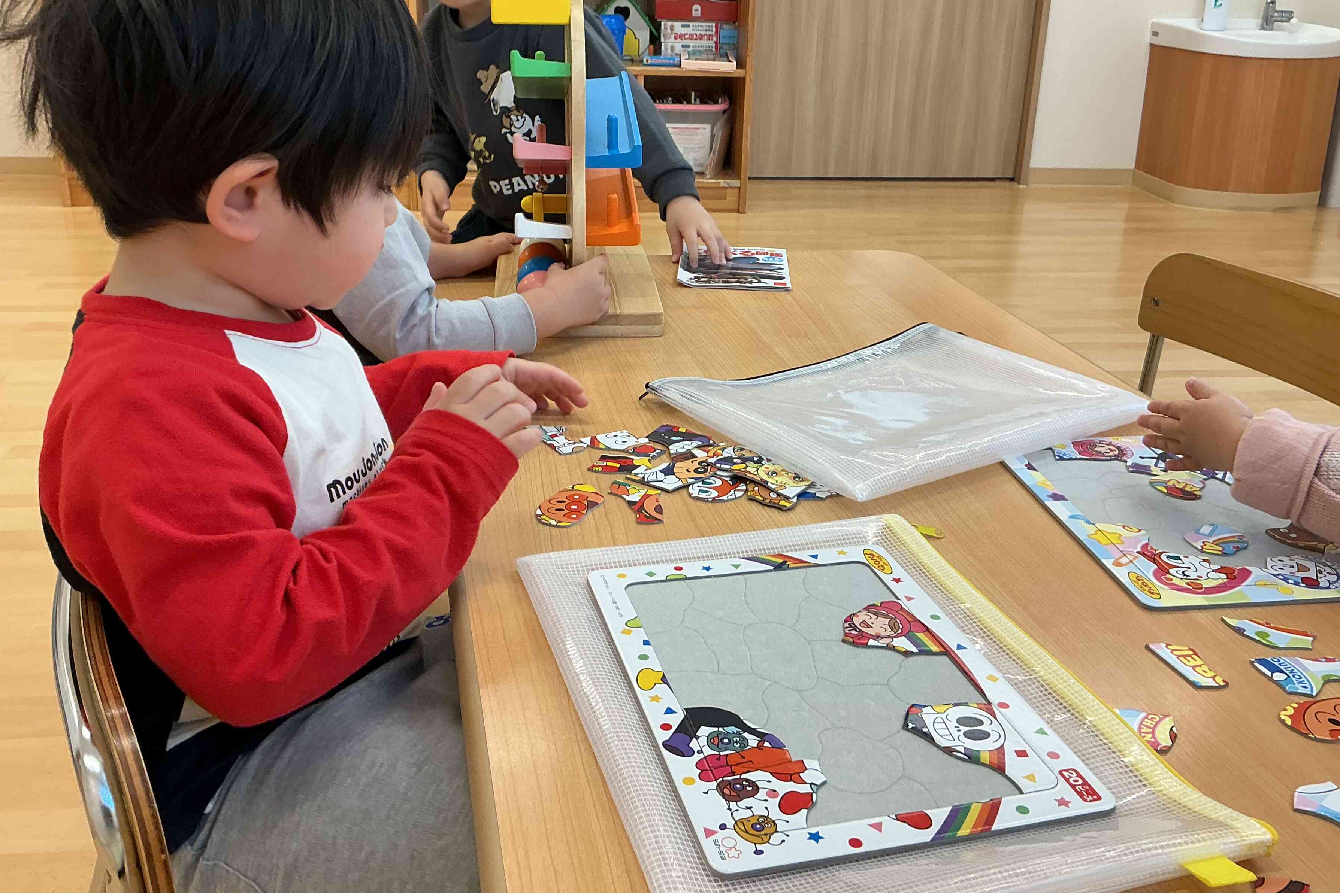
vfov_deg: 38.8
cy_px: 382
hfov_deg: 55.8
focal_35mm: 34
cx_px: 683
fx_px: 1266
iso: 32
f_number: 1.8
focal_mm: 3
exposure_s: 1/100
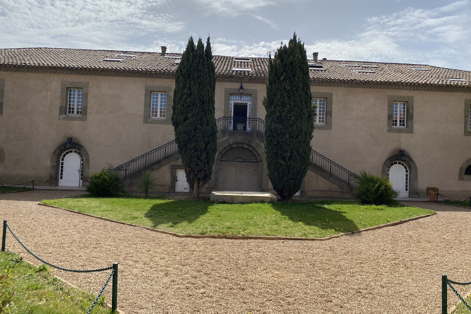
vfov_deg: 46.4
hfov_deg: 65.5
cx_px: 243
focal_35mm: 28
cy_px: 151
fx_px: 366
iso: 32
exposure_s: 1/4808
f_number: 1.8
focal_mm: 4.25
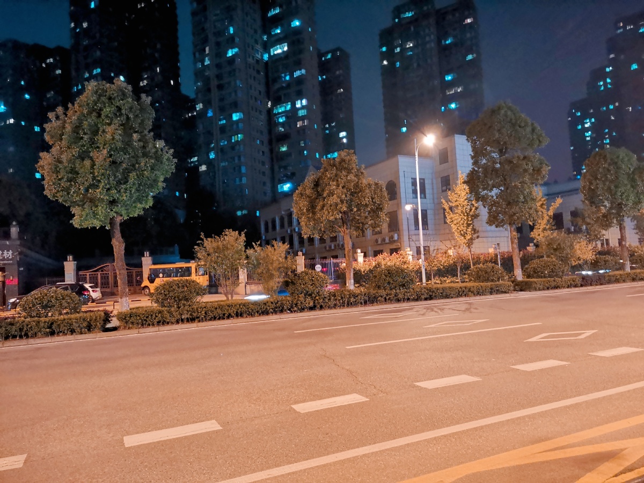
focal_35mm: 26
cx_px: 322
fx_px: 484
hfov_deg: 67.3
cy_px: 242
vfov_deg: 53.1
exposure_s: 1/16.7
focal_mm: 4.75
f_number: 1.8
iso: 2000
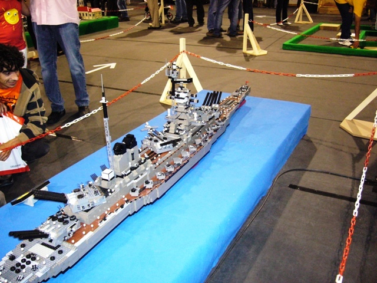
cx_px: 188
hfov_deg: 52.6
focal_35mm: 35
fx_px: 381
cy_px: 142
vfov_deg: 40.7
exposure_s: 1/30
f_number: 2.8
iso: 400
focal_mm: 5.8
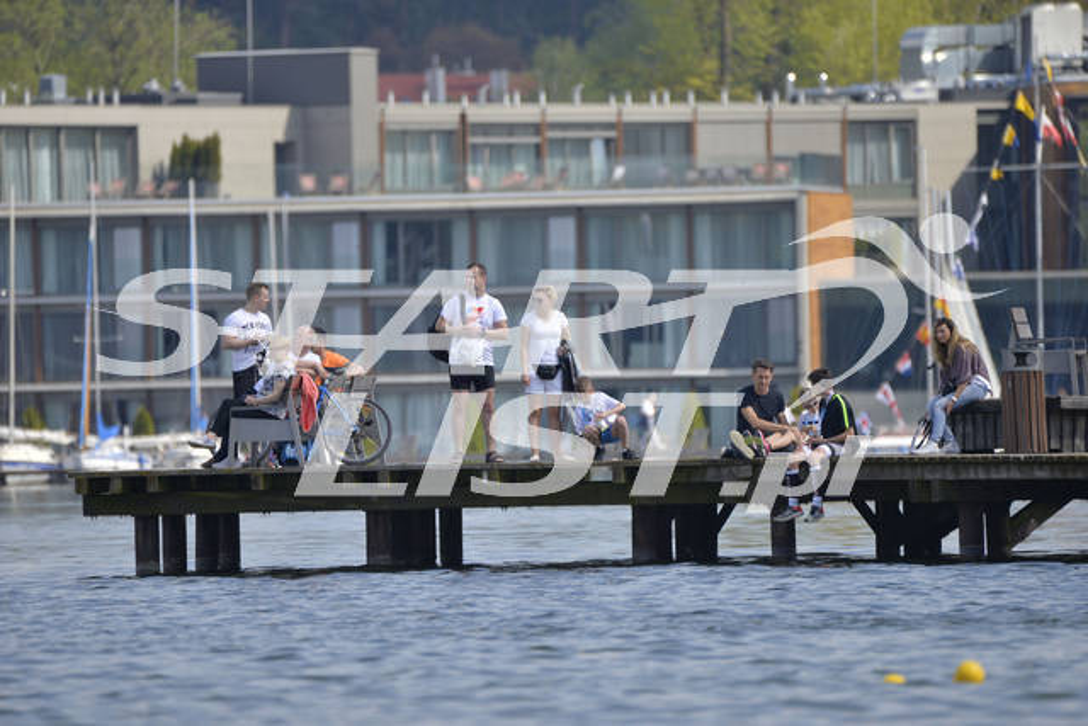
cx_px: 544
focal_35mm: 600
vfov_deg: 2.3
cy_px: 363
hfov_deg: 3.4
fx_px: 18136
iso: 400
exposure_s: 1/2000
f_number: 8
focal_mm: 600
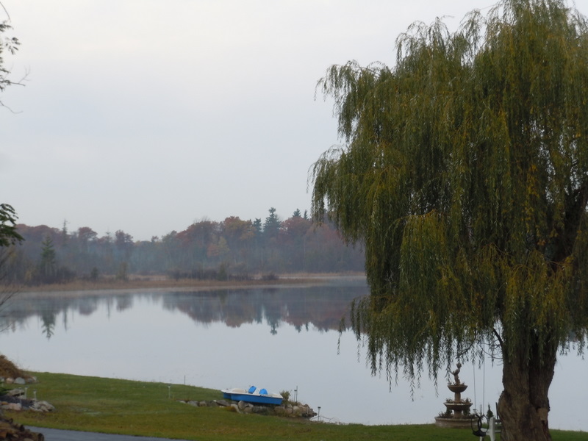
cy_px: 220
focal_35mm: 87
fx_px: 1478
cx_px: 294
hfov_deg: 22.5
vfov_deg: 17.0
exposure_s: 1/160
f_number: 5.3
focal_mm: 15.6
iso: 100
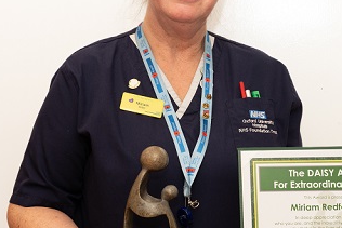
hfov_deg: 22.4
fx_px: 865
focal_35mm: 91
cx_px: 194
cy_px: 96
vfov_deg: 15.0
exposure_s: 1/125
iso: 800
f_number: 7.1
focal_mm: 45
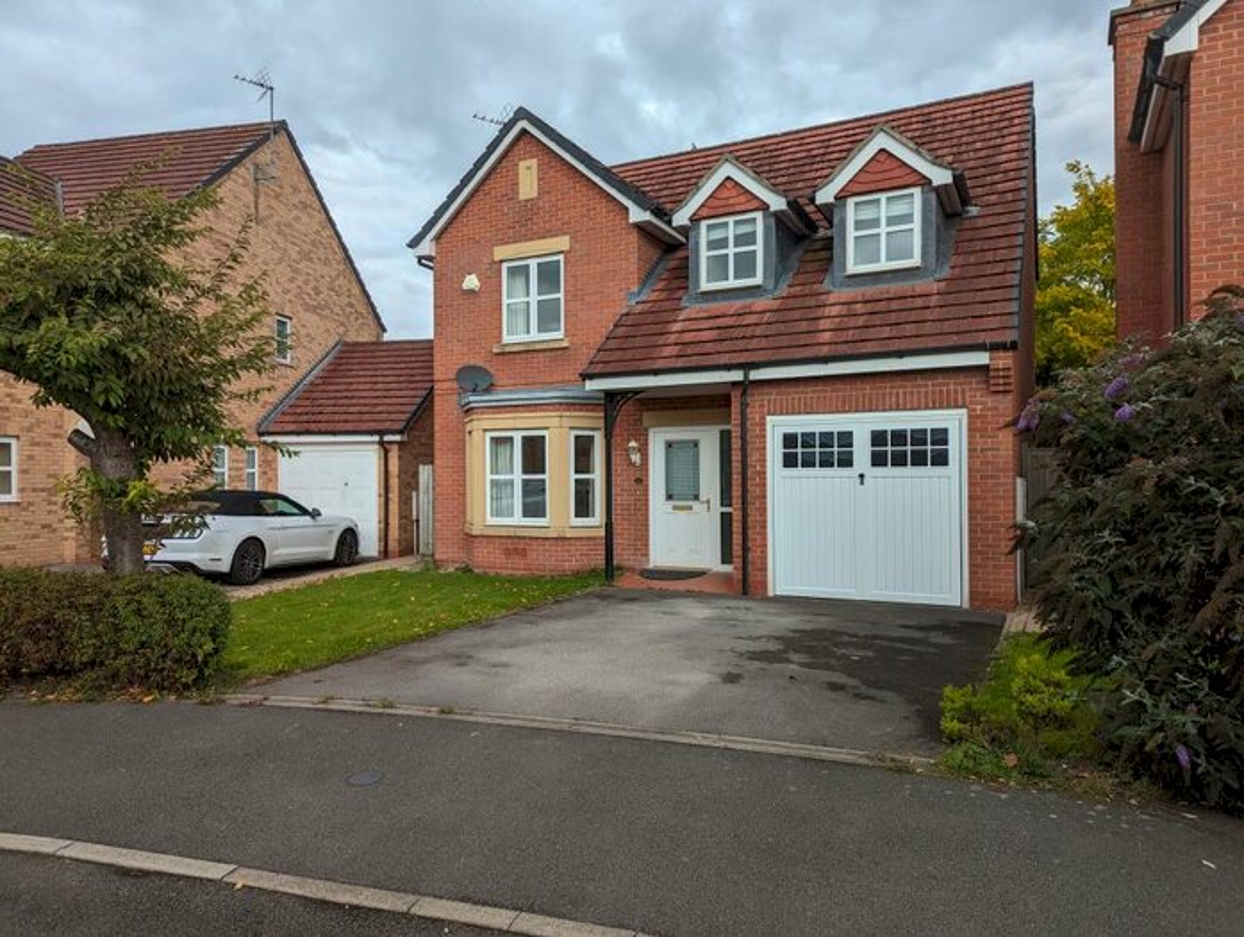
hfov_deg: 71.5
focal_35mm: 24
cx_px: 622
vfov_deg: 56.9
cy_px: 468
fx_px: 864
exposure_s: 1/781
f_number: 1.85
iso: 42
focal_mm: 6.81
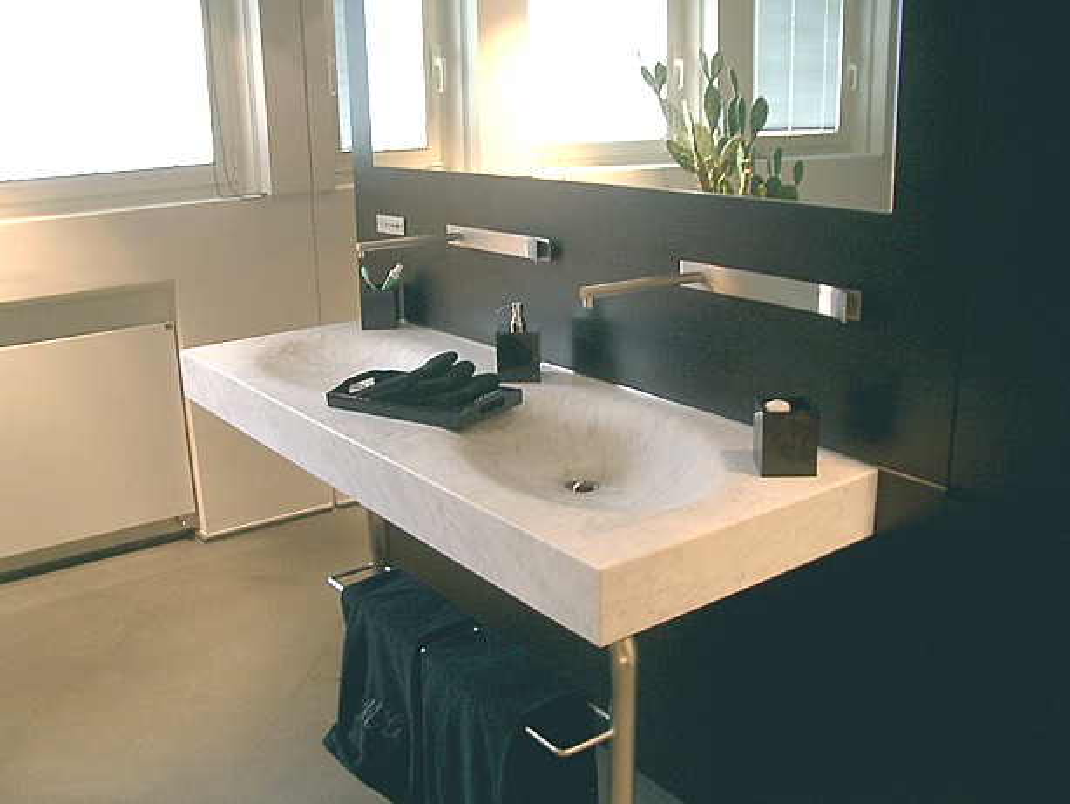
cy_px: 402
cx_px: 535
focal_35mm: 35
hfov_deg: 52.6
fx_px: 1082
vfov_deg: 40.7
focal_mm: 5.8
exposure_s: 1/8
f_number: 2.6
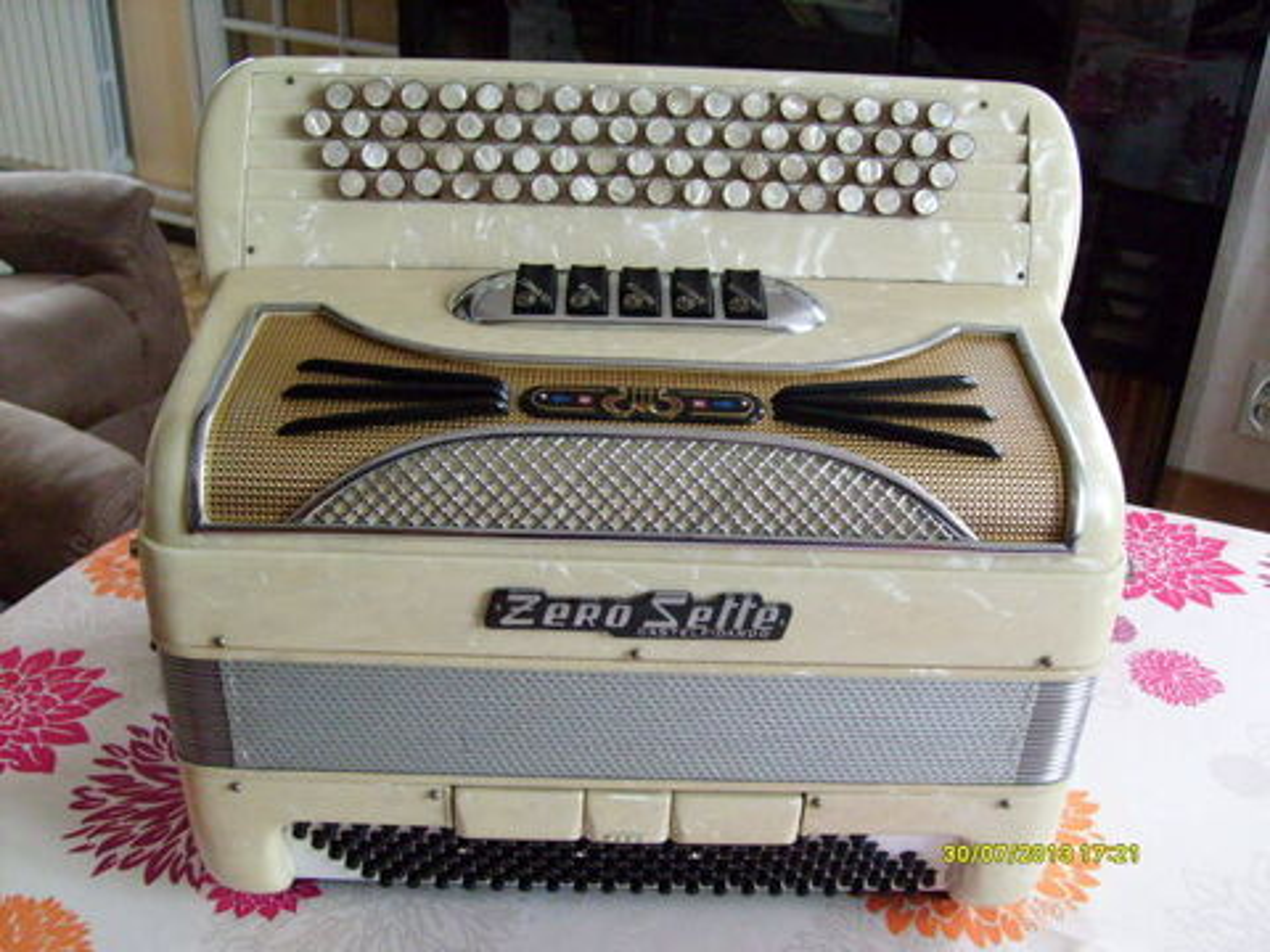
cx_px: 635
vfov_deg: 40.7
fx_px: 1284
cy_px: 476
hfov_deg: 52.6
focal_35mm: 35
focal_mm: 5.8
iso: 200
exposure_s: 1/30
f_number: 2.8
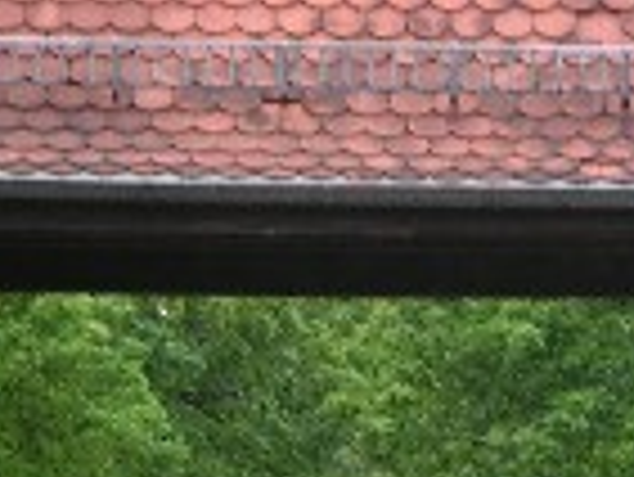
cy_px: 950
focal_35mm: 750
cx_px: 299
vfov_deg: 2.0
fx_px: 13748
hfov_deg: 2.6
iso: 50
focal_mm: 44.7
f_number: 4
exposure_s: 1/54.7
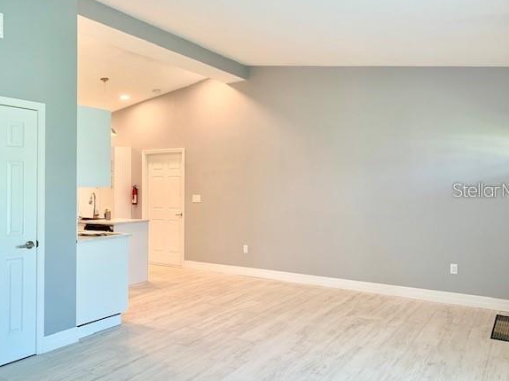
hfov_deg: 61.7
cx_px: 253
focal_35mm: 29
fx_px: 426
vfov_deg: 48.2
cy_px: 190
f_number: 1.8
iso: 64
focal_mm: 4.25
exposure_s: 1/60
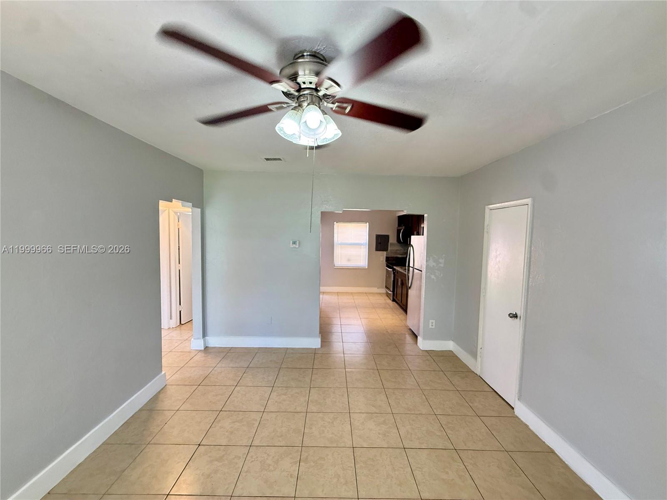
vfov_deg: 85.7
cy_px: 250
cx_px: 334
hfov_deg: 102.1
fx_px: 270
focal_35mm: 14
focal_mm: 2.22
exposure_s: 1/120
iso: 400
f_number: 2.2
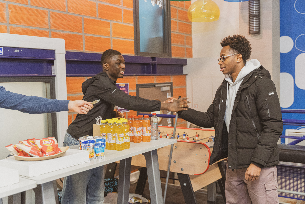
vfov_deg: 32.6
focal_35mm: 41
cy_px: 102
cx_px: 152
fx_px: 347
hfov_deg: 47.4
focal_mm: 41
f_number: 2.8
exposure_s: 1/160
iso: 4000
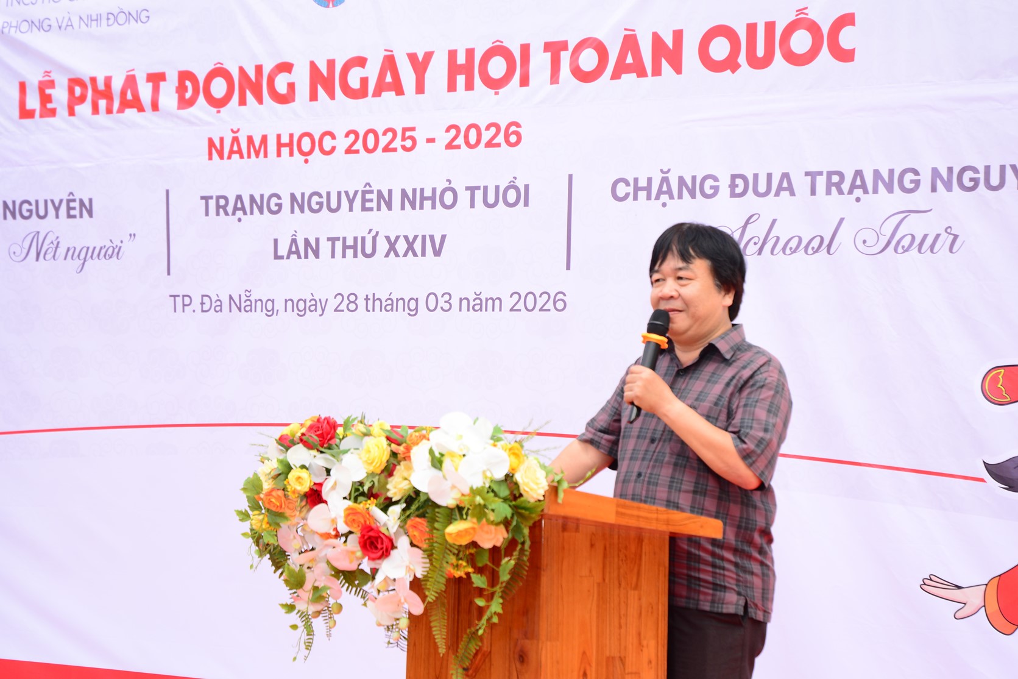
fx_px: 2460
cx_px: 509
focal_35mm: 87
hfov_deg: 23.4
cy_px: 340
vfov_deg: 15.7
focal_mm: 58
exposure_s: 1/160
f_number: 5
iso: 160
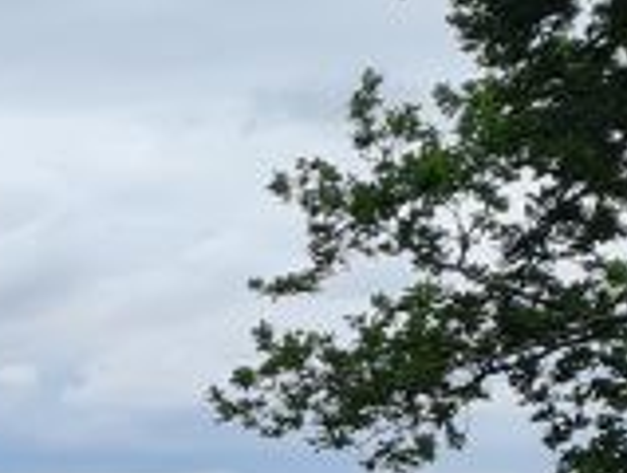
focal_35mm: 155
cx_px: -1025
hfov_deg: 10.4
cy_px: 956
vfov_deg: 9.0
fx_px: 2814
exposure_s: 1/1124
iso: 50
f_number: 1.8
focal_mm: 5.4
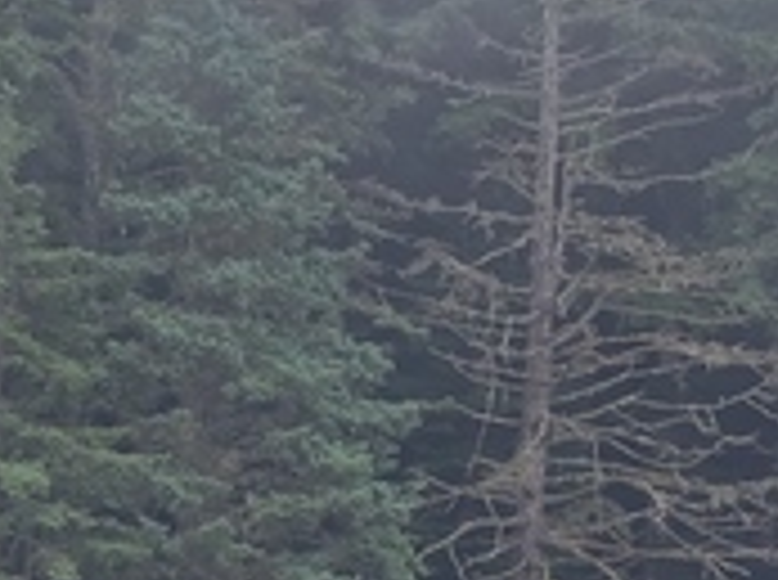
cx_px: 688
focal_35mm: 713
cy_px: 549
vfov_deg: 2.1
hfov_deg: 2.8
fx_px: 15992
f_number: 5.6
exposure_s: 1/200
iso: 100
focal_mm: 100
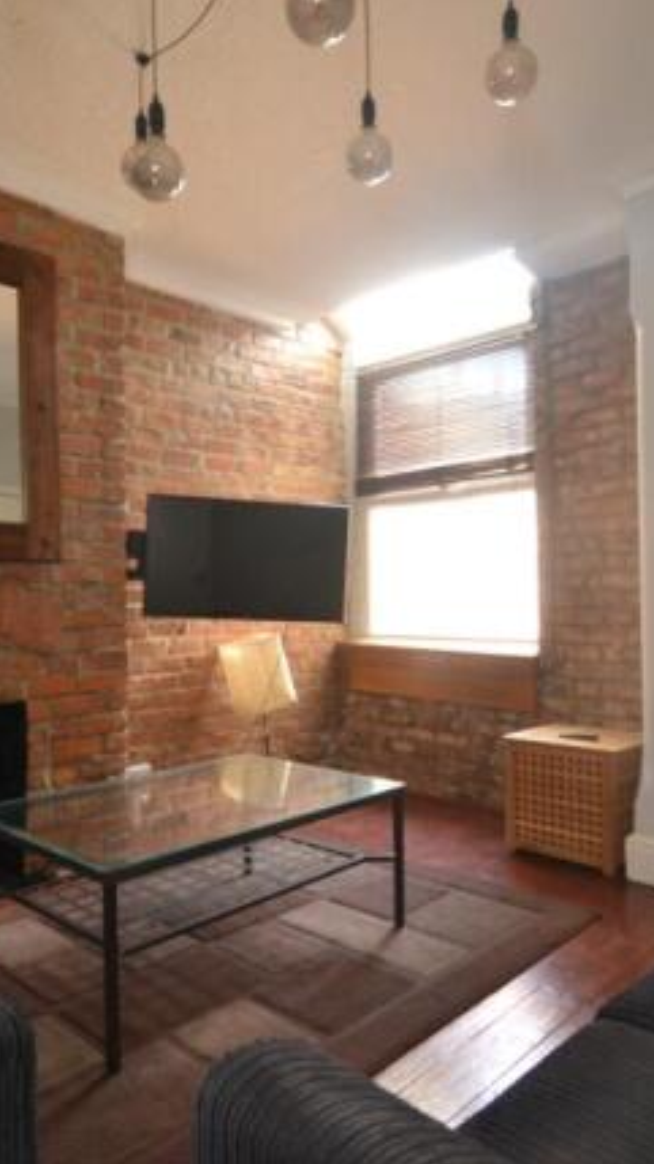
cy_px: 587
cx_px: 297
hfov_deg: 47.6
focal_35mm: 24
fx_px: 741
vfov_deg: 76.3
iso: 1100
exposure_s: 1/60
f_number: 3.5
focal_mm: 10
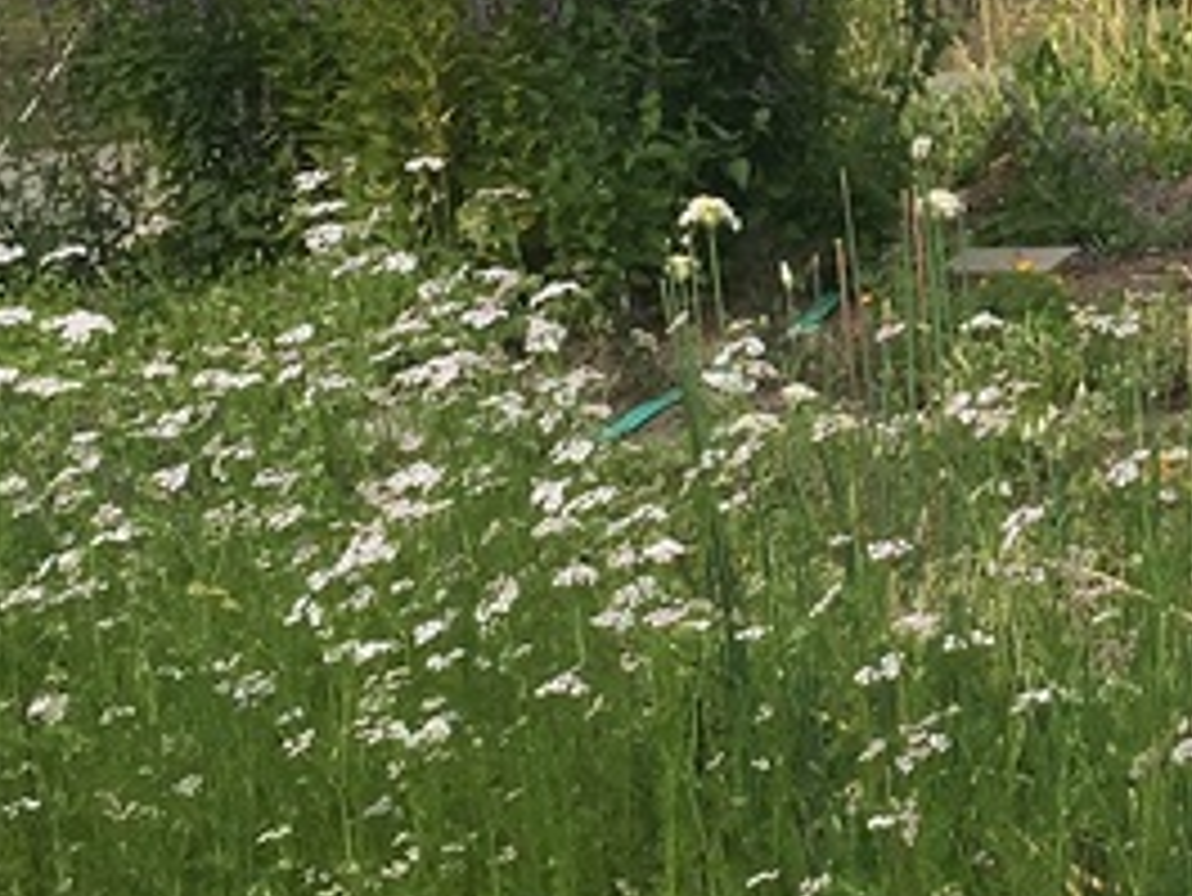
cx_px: 1340
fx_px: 3858
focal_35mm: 112
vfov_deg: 13.0
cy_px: -54
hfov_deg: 17.0
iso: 25
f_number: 2.2
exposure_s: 1/651
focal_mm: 4.15
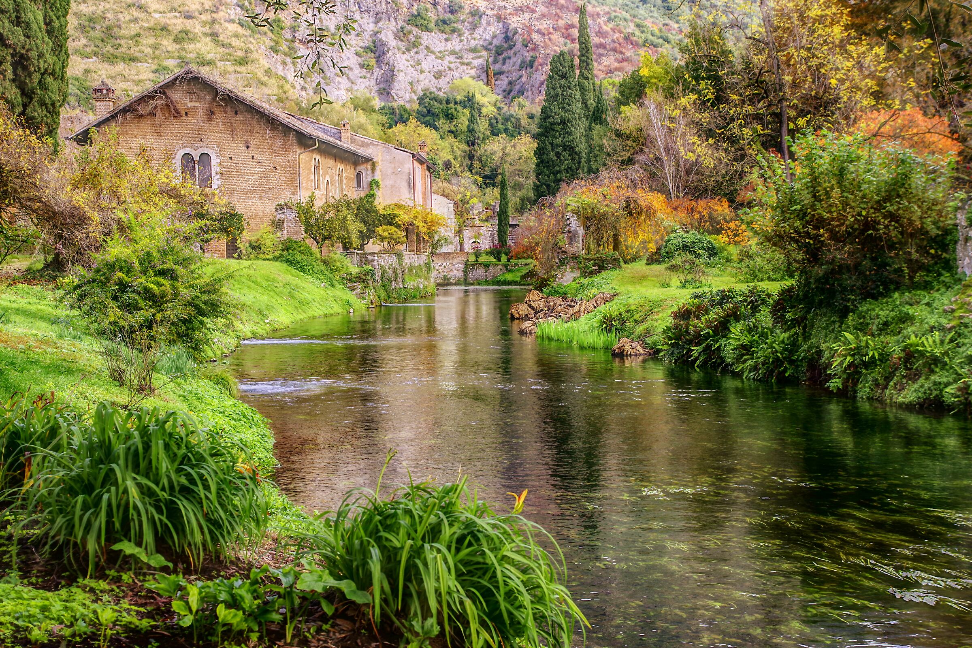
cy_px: 324
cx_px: 486
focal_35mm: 49
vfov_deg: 27.5
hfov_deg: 40.3
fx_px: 1323
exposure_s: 1/100
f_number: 6.3
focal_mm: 32.5
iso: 200
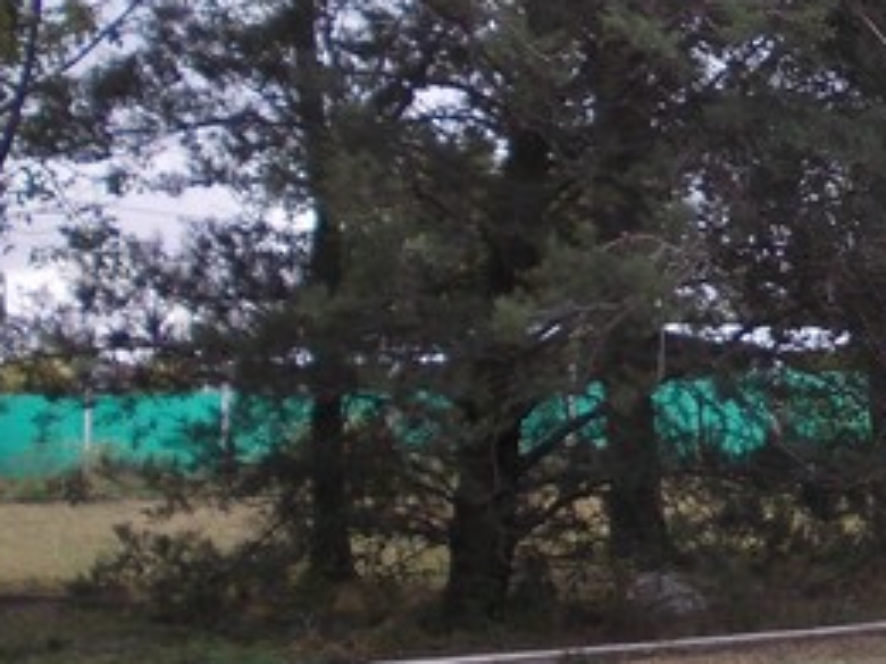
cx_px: 1165
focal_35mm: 112
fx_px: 2867
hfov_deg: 16.6
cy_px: 174
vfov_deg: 13.2
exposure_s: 1/400
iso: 80
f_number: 3.1
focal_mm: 5.3
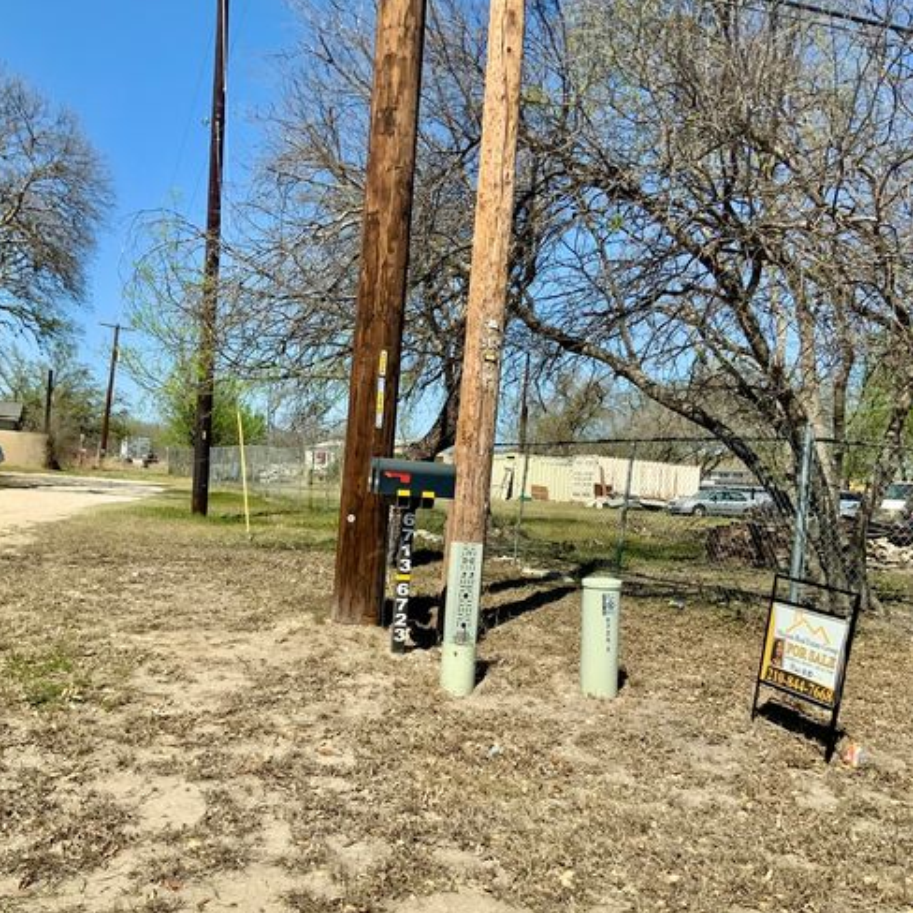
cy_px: 502
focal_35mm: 35
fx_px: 1044
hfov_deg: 47.2
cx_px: 449
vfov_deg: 47.2
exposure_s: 1/2427
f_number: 1.8
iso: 16
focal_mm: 3
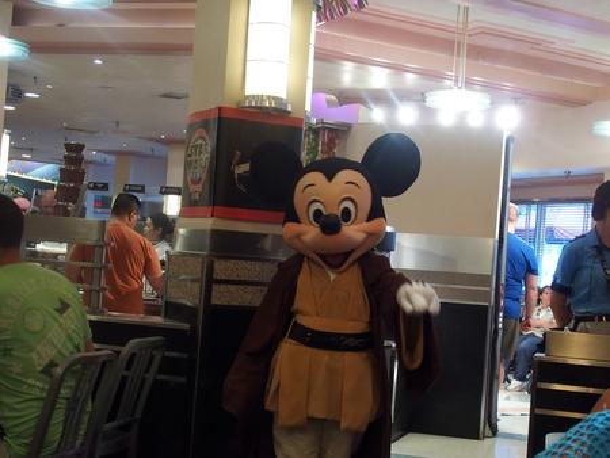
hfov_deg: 38.2
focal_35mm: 50
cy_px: 229
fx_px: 882
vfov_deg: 29.1
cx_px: 305
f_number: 2.8
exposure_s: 1/50
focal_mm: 10.8
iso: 800
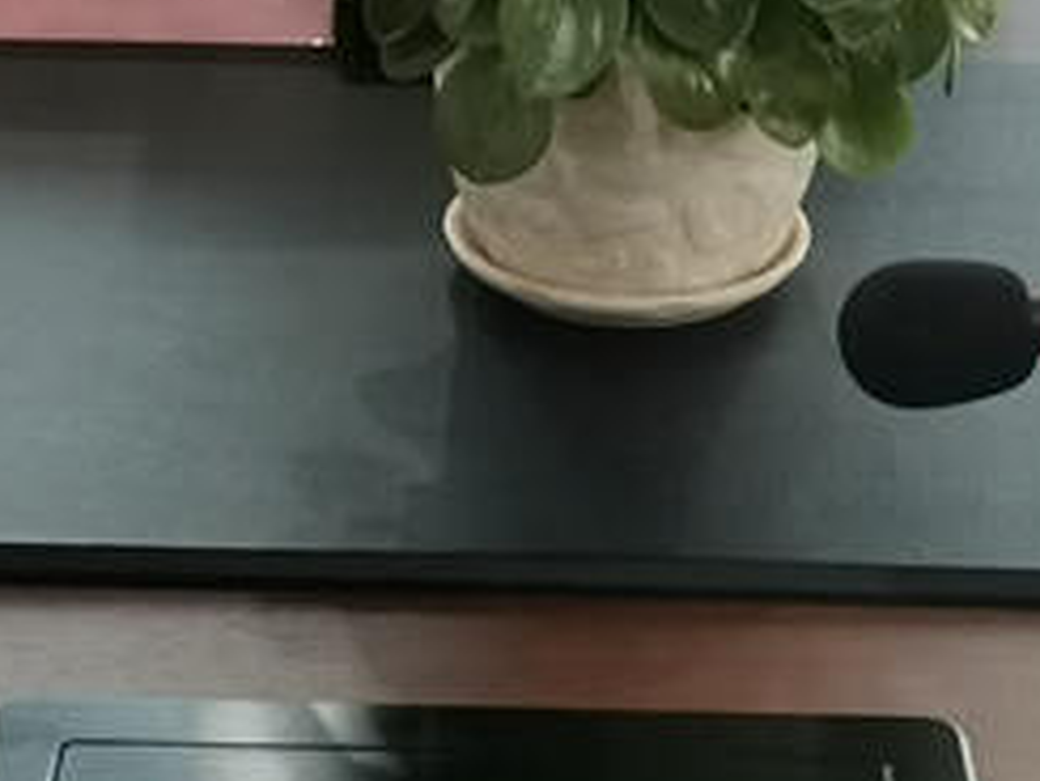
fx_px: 3817
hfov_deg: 15.5
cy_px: -429
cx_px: 418
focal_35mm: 127
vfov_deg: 11.2
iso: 320
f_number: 1.8
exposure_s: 1/100
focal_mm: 4.75
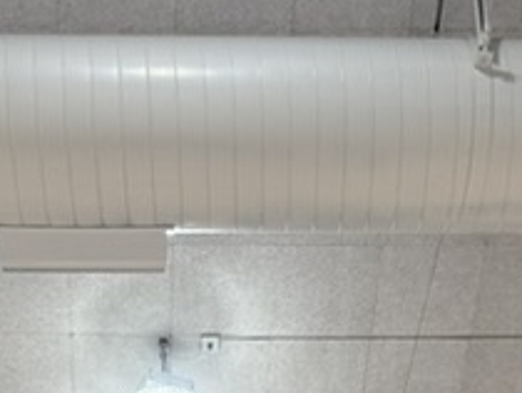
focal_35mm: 117
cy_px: 863
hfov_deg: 16.8
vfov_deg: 11.1
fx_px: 1766
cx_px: 176
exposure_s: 1/120
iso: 125
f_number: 1.78
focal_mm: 6.76
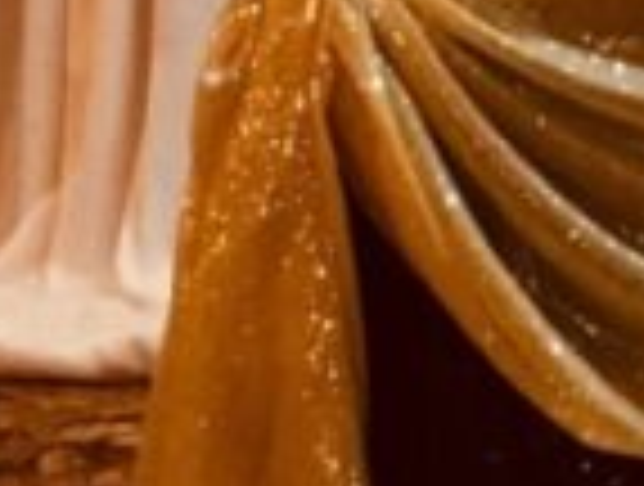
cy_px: -328
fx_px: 3861
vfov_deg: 7.1
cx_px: 1274
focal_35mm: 207
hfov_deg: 9.0
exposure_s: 1/30
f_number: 2.2
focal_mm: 4.15
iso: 160
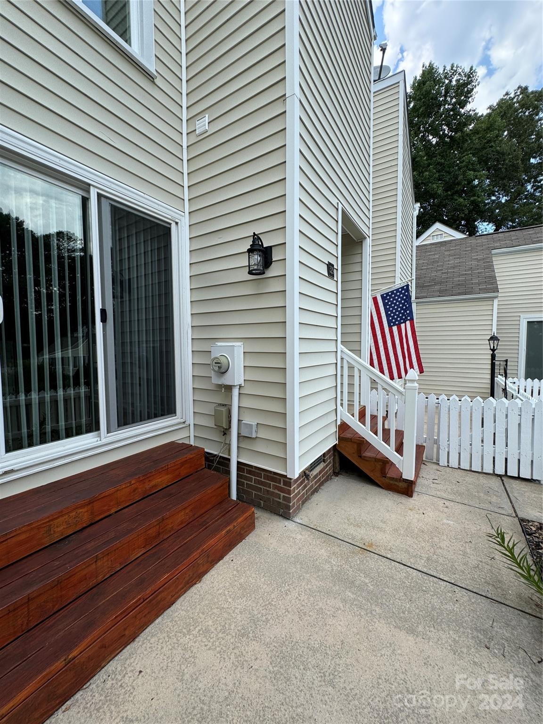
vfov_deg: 102.1
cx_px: 272
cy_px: 362
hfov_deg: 85.7
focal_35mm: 14
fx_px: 293
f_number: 2.2
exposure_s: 1/720
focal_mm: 2.22
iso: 50
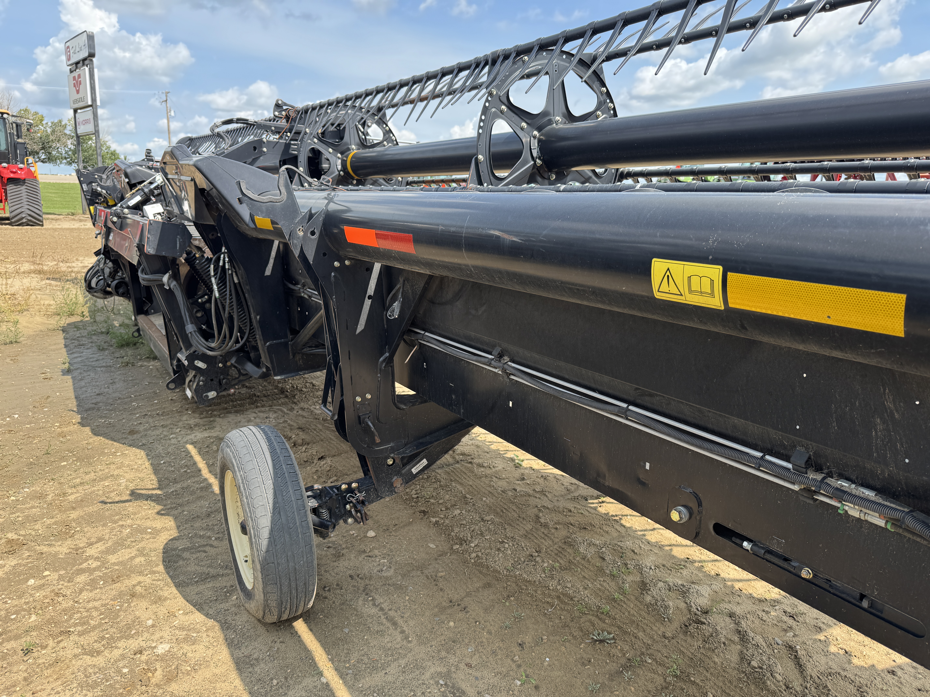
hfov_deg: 71.6
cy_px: 348
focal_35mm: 24
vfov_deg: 56.8
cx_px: 465
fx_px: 645
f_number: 1.78
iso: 80
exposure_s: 1/1042
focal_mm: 6.76
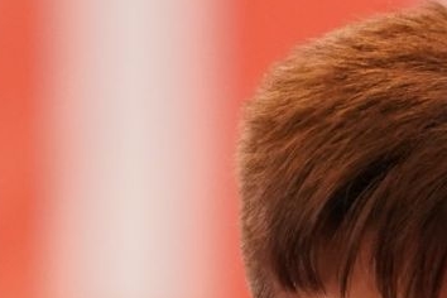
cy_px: 664
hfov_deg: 1.4
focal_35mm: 1525
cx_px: 634
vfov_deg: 0.9
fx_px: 18934
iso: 1250
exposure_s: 1/500
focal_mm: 200
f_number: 2.8
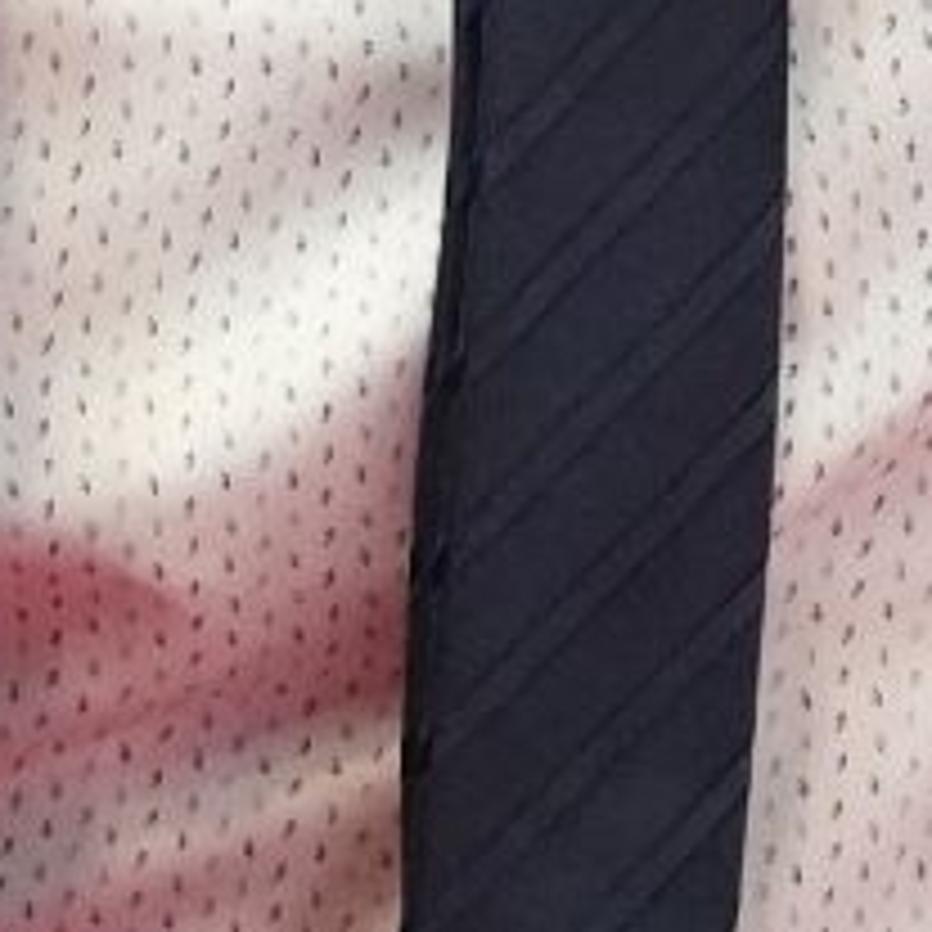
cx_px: 1535
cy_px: -1450
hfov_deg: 2.3
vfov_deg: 2.2
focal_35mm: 776
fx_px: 23638
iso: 6400
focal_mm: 70
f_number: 2.8
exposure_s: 1/1000
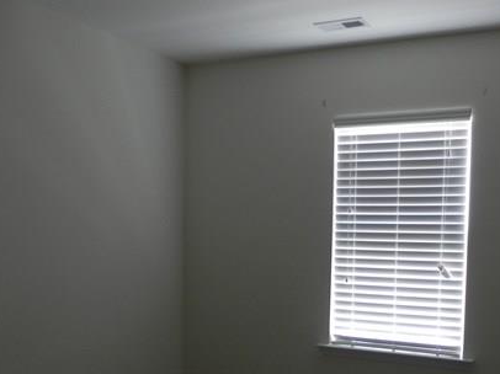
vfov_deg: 34.3
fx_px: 592
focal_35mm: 41
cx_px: 357
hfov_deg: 44.7
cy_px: 285
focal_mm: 4.6
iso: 175
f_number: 2.8
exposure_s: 1/30
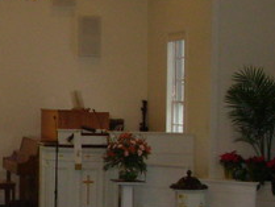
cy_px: 146
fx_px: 1041
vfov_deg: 11.3
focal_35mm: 131
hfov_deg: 14.5
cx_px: -74
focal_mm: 6.3
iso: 116
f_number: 2.9
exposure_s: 1/73.9
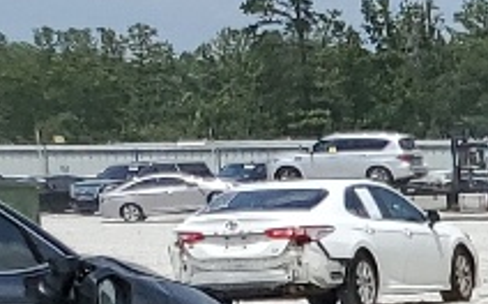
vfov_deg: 6.0
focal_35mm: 208
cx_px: 1561
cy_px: 781
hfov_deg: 8.2
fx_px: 2763
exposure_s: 1/5000
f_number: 1.5
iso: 50
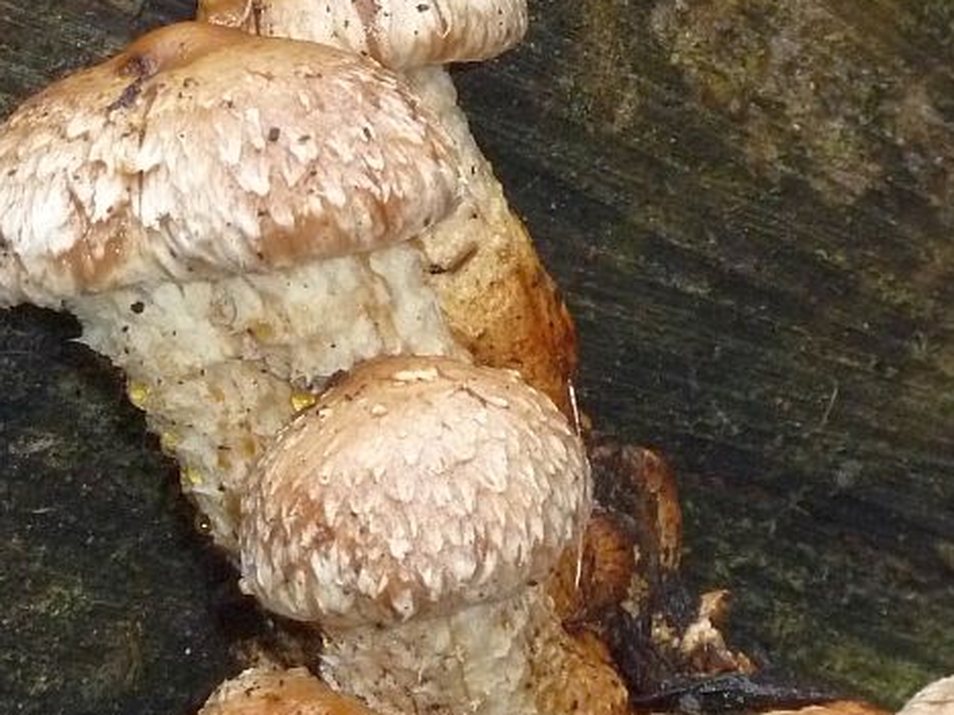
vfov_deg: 9.4
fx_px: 4353
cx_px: 519
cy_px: 468
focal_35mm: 158
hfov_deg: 12.5
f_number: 4.1
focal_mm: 11.9
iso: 400
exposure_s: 1/40
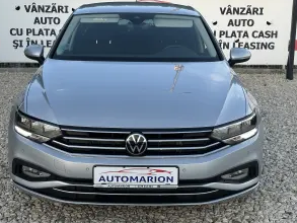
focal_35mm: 59
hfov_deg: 32.7
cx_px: 142
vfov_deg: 24.8
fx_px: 506
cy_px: 103
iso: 64
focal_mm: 6.86
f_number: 1.78
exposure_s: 1/412
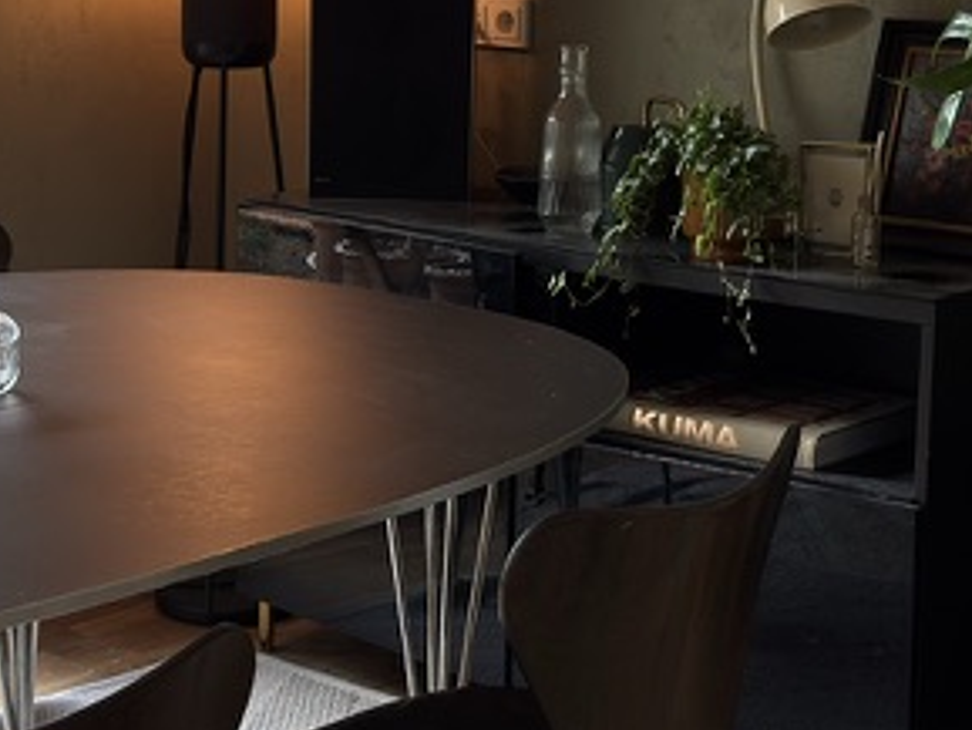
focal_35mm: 85
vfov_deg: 17.3
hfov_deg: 22.9
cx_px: 286
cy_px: 209
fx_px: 2388
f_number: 1.78
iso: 200
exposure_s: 1/50
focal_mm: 6.76
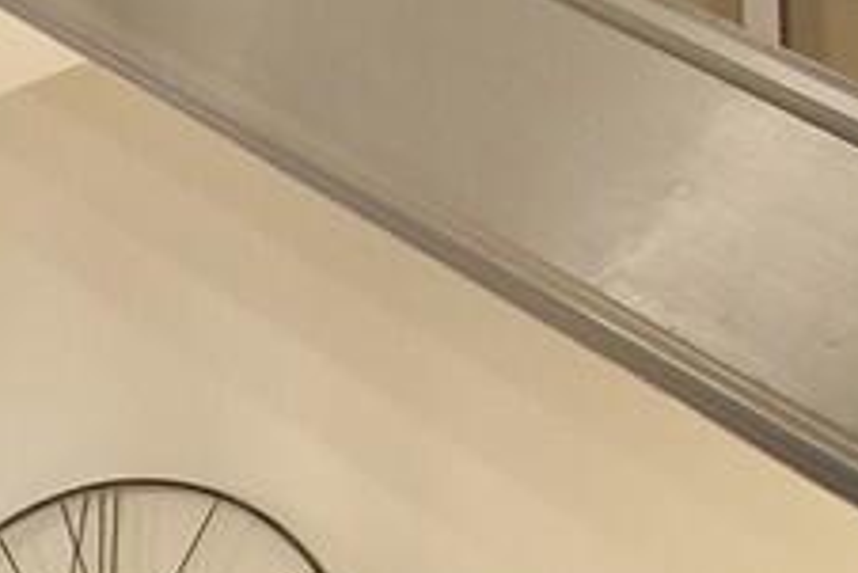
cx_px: -915
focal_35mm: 88
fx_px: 2105
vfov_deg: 13.7
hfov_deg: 16.6
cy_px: 1072
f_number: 5
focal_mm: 13
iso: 400
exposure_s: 1/20
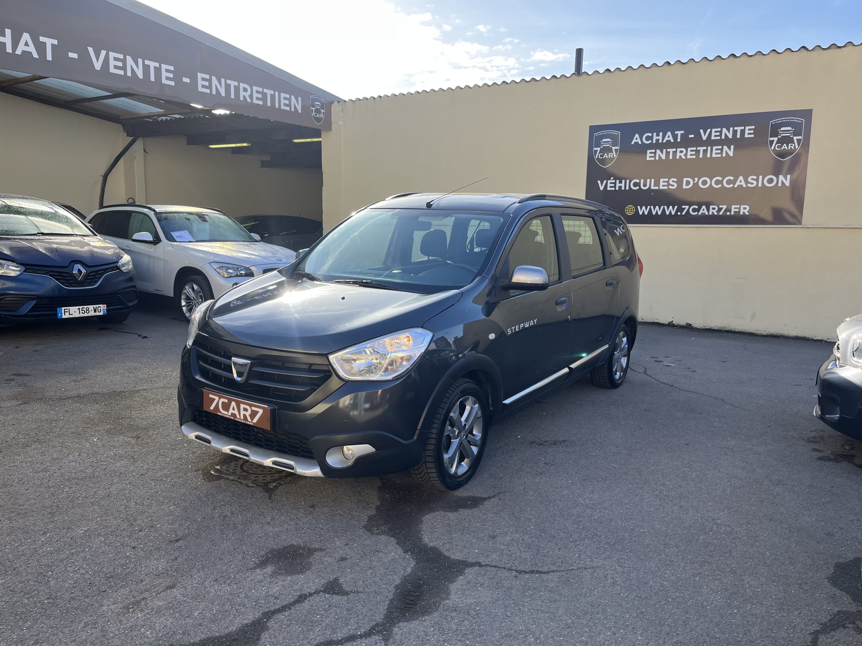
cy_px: 323
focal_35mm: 26
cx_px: 431
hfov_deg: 67.3
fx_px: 647
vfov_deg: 53.1
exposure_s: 1/852
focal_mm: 5.1
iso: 50
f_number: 1.6
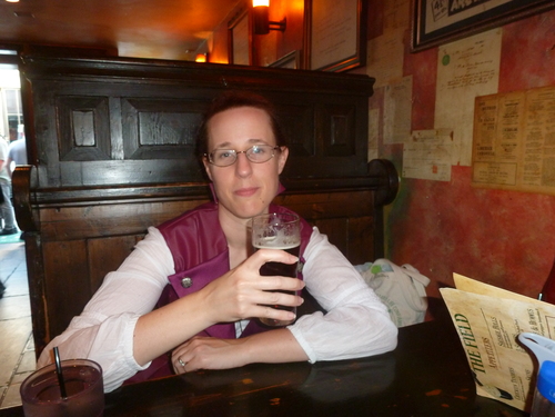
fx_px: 385
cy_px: 208
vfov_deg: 56.8
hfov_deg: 71.6
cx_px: 278
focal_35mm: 24
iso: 320
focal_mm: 4.3
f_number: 3.3
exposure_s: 1/13
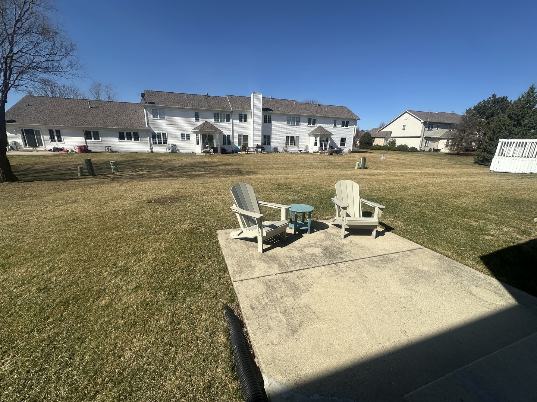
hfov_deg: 102.1
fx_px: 217
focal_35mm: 14
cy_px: 201
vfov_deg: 85.7
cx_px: 268
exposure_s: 1/3401
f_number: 2.2
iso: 50
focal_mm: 2.22
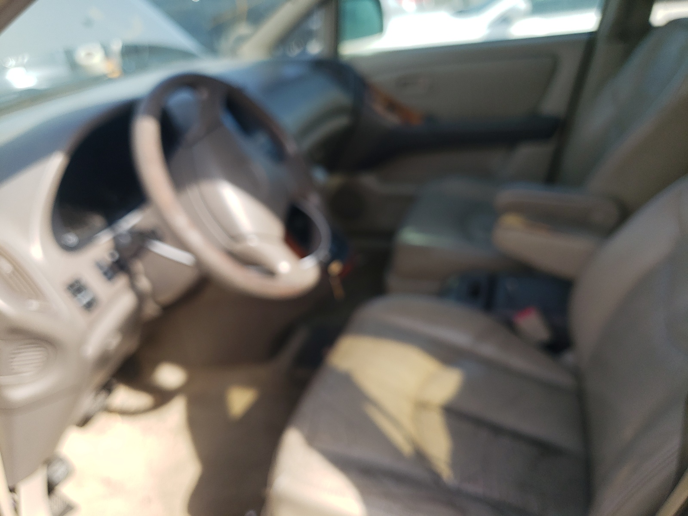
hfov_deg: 67.3
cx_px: 344
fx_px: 517
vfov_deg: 53.1
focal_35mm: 26
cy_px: 258
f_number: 1.5
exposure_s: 1/769
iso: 50
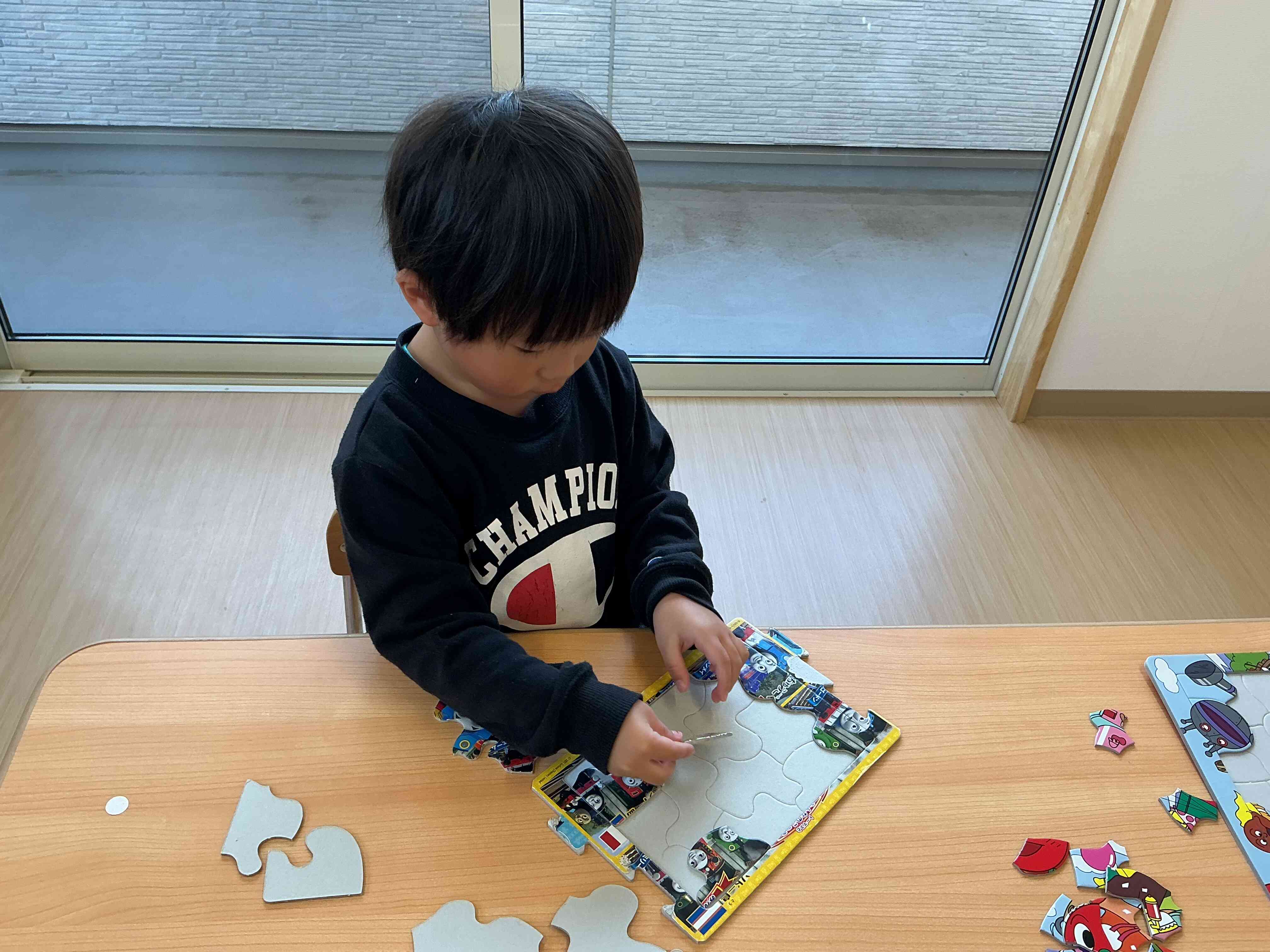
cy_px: 476
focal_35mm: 29
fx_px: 1064
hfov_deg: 61.7
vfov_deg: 48.2
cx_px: 635
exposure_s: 1/120
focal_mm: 3
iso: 32
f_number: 1.8
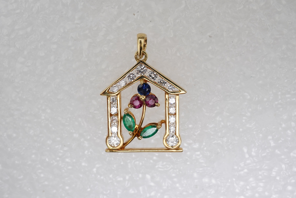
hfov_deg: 43.6
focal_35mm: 45
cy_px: 99
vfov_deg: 29.9
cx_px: 148
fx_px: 370
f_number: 18
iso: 500
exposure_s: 1/125
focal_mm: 30
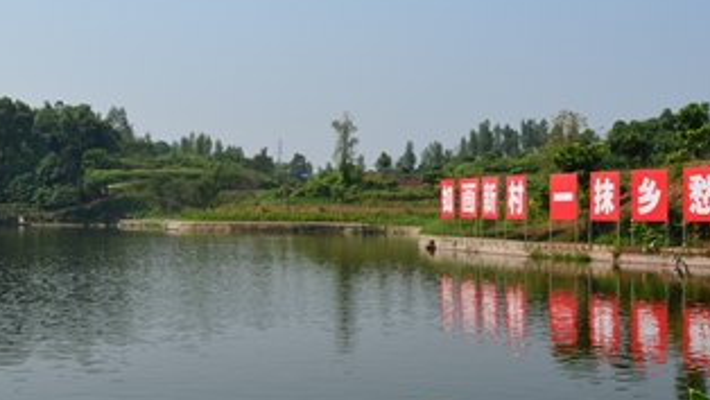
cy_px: 216
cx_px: 276
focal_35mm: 60
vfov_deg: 20.1
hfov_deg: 34.7
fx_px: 1130
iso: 100
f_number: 11
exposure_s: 1/125
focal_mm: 24
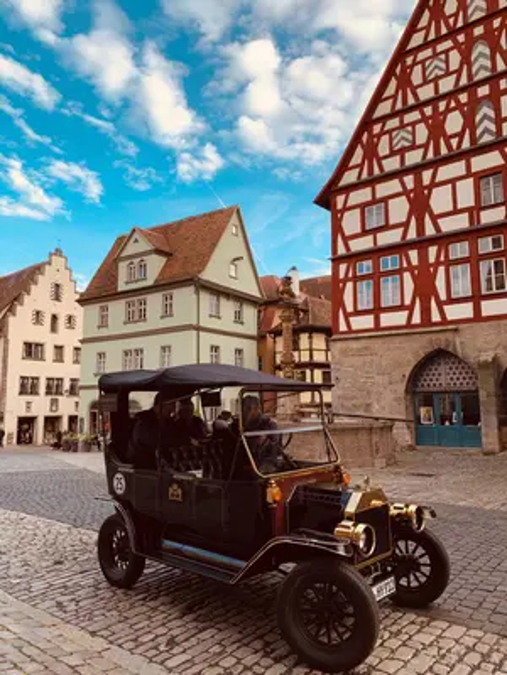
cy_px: 338
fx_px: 508
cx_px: 254
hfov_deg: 53.1
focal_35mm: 26
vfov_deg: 67.3
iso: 25
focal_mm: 4.25
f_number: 1.8
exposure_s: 1/342
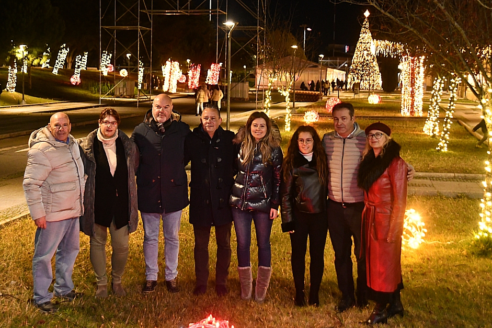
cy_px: 125
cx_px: 229
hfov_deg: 38.9
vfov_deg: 26.4
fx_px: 697
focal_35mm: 51
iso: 4000
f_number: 4.5
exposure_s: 1/40
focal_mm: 40
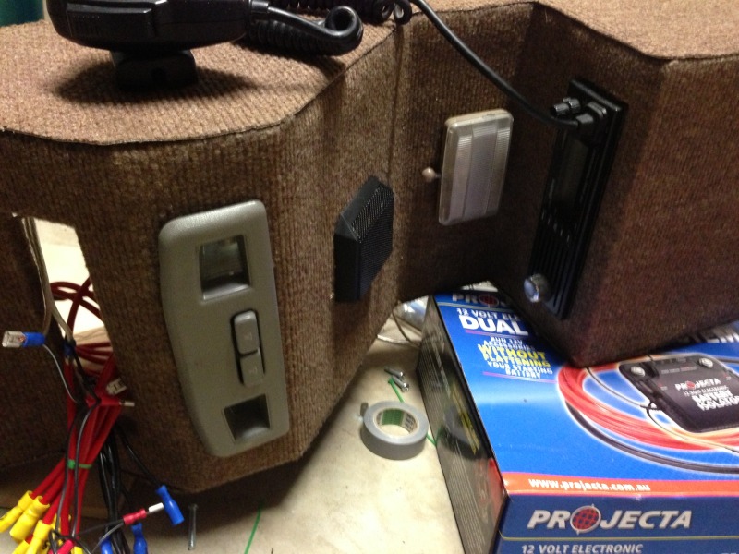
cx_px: 370
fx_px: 705
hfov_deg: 55.4
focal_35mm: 33
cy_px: 277
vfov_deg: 42.9
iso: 500
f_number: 2.4
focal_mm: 4.1
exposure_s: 1/15
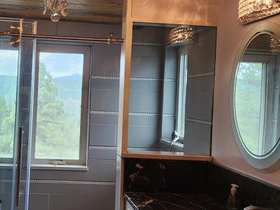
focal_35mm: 46
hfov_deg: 40.0
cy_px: 96
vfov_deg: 31.5
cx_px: 67
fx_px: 372
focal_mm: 6.4
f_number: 1.8
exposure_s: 1/120
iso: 80
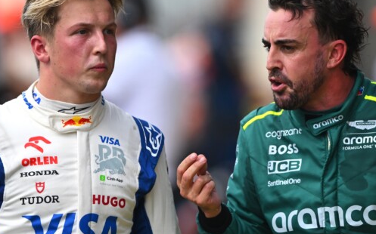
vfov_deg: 1.5
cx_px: 185
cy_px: 129
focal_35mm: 862
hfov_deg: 2.4
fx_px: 8828
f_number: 2.8
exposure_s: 1/2000
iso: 200
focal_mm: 400
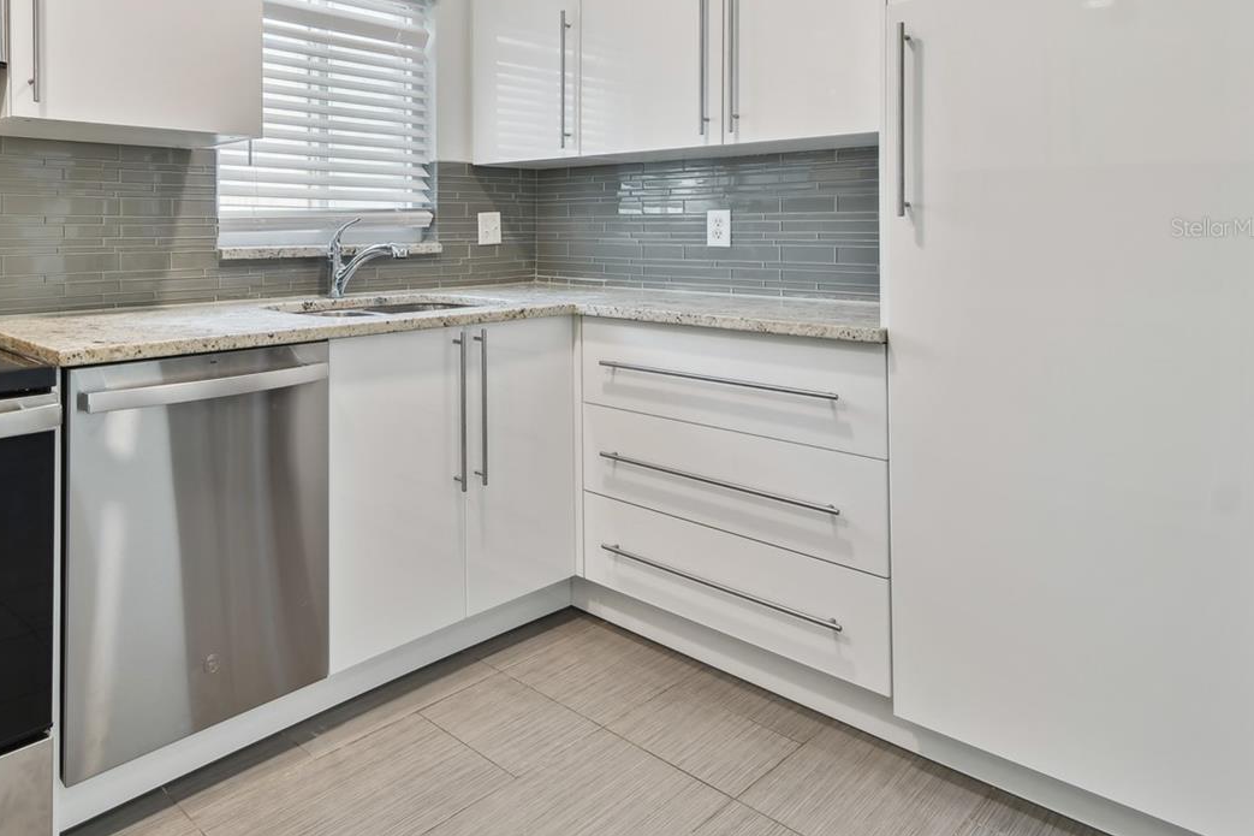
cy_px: 227
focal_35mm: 23
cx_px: 316
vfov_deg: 53.1
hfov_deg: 71.0
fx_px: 801
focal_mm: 10
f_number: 7.1
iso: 100
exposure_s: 1/13
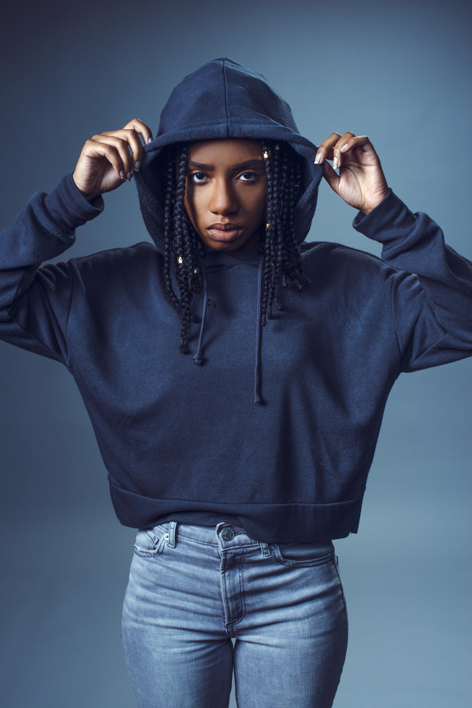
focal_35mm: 50
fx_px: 983
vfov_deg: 39.6
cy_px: 354
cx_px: 236
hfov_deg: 27.0
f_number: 11
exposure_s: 1/250
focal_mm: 50
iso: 200
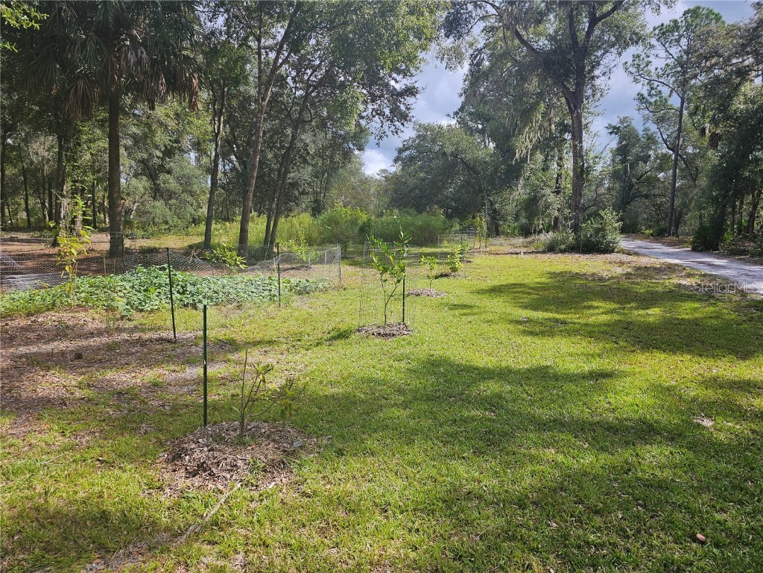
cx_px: 382
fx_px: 507
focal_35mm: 23
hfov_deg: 73.9
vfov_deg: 58.9
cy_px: 286
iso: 10
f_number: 1.7
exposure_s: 1/456
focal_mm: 6.3
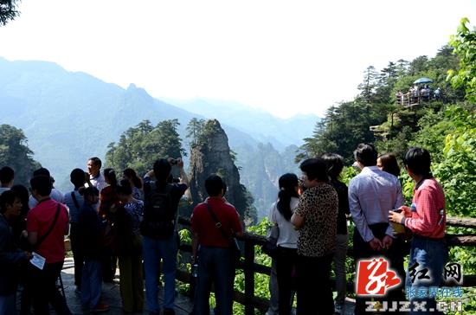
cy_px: 158
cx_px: 238
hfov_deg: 41.2
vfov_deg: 27.9
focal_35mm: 48
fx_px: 633
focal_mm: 32
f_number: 7.1
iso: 100
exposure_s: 1/200
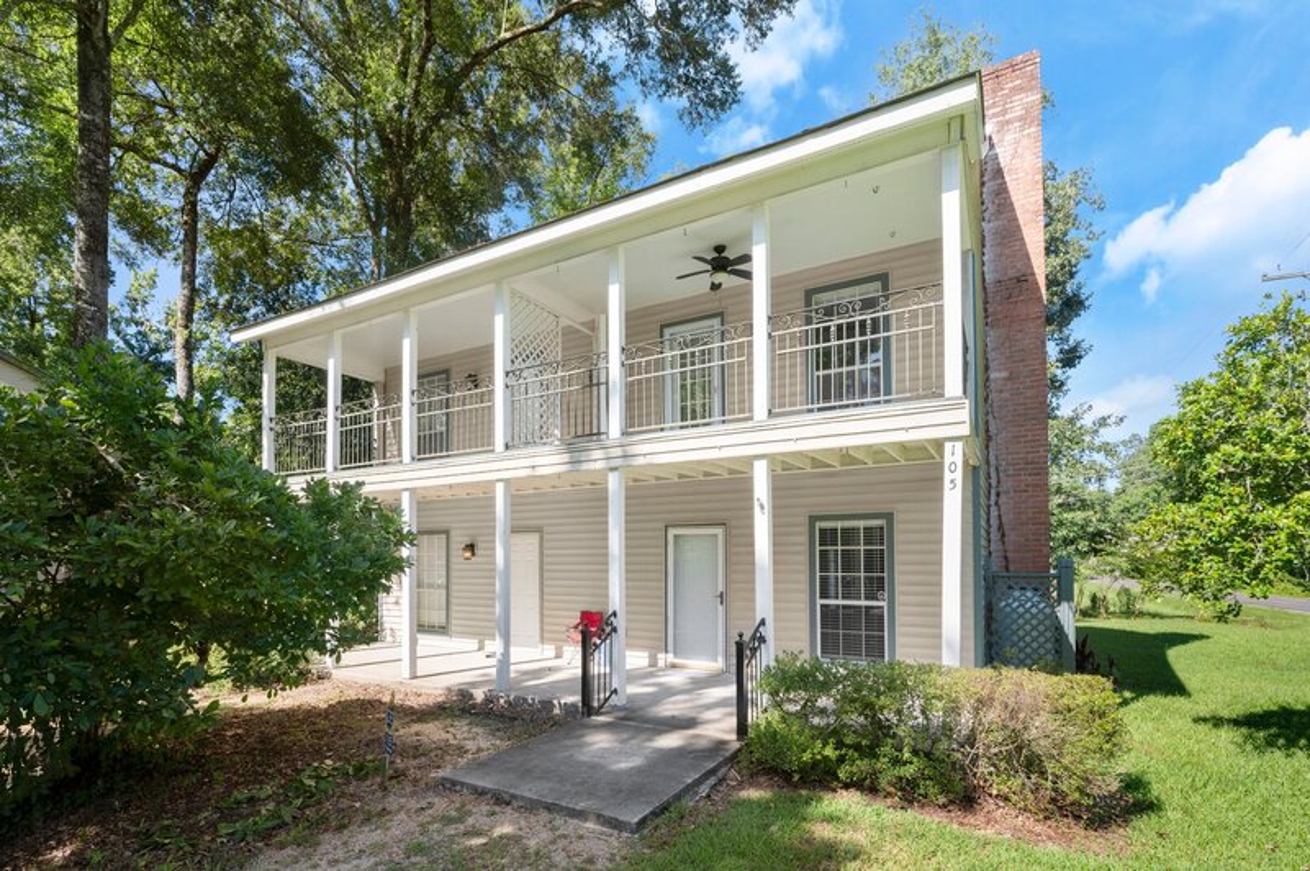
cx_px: 655
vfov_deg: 70.3
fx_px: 618
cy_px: 436
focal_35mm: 17
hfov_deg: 93.3
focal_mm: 17
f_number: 10
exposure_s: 1/250
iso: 250
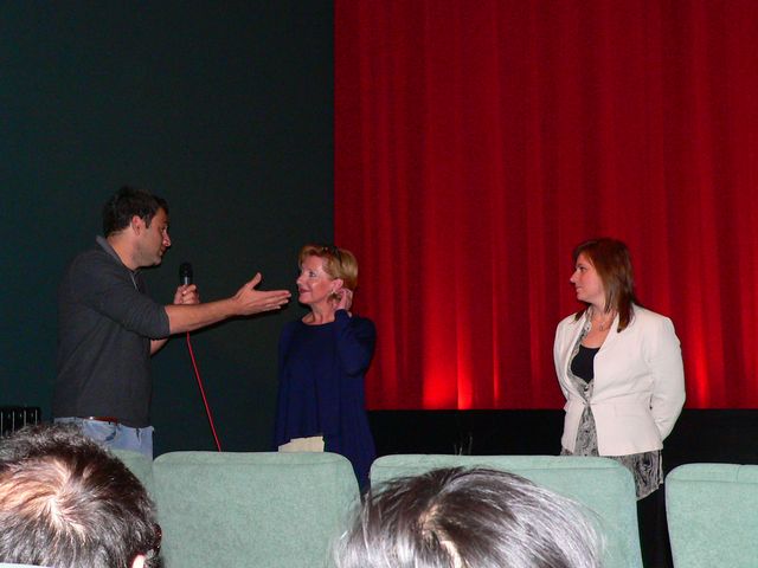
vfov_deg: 28.6
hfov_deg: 37.5
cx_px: 379
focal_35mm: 51
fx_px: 1117
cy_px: 284
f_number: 2.8
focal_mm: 8.4
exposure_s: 1/60
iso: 400
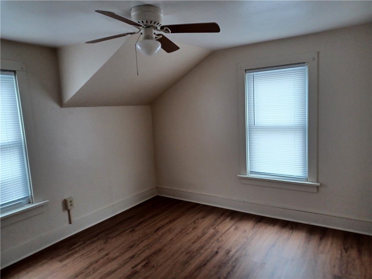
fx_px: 269
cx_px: 186
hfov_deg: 69.4
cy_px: 140
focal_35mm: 25
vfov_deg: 54.9
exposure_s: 1/60
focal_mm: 4.6
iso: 400
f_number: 1.8
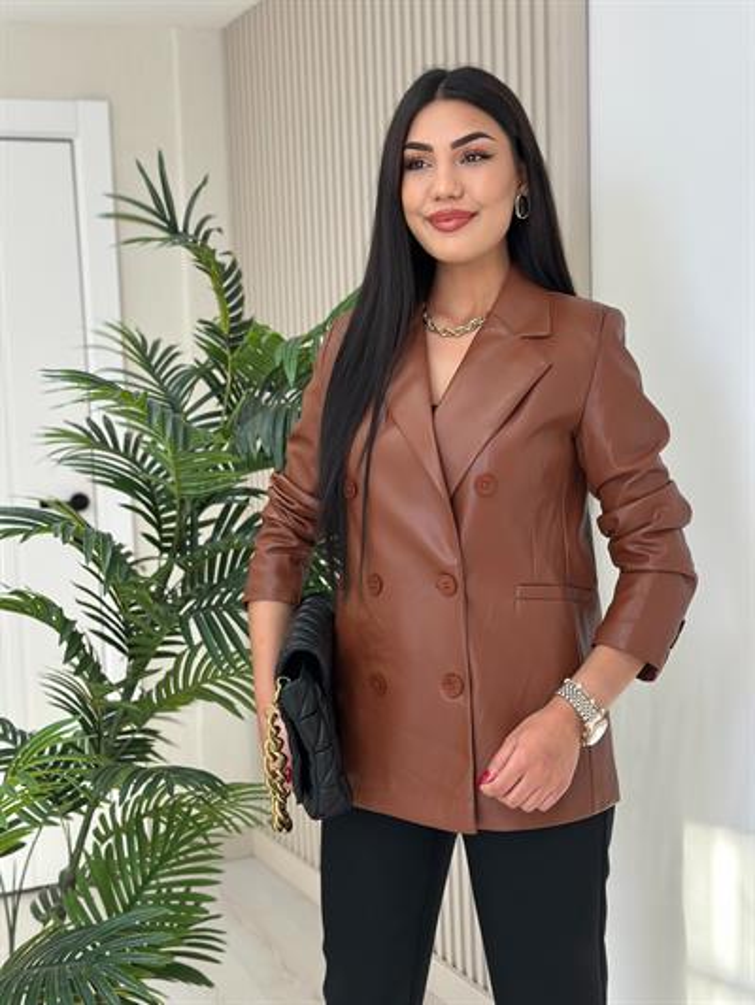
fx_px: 1395
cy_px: 502
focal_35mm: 48
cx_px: 378
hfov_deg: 30.3
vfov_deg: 39.6
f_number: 1.78
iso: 64
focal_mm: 6.86
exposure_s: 1/100
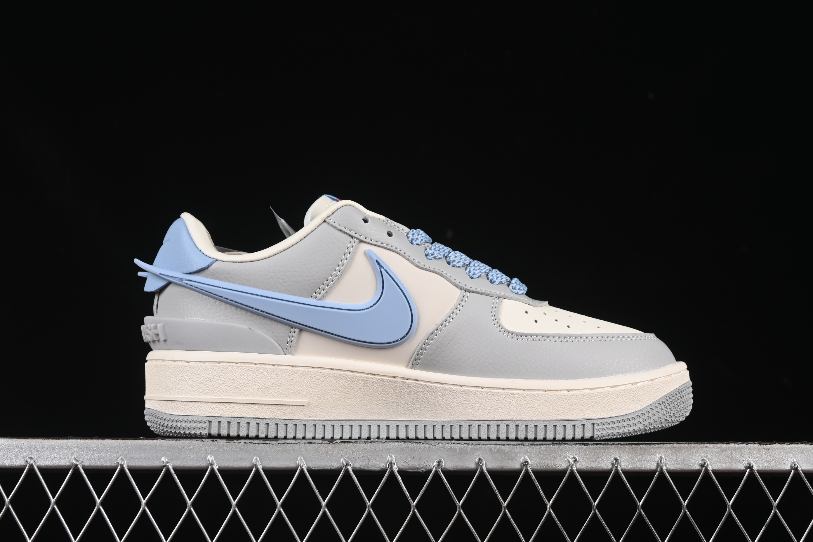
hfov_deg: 27.0
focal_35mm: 75
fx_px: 1694
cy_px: 271
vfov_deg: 18.2
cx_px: 406
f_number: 8
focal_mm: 50
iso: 160
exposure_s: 1/80
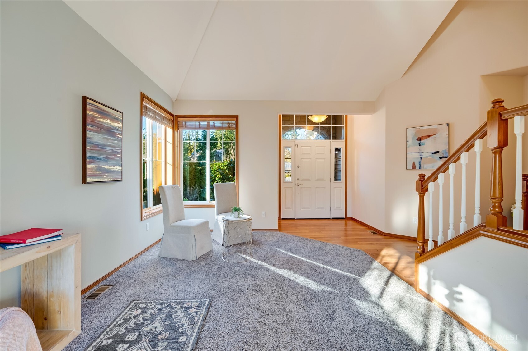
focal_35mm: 16
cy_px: 176
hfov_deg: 96.7
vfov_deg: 73.7
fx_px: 235
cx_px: 264
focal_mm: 16
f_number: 9
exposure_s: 1/250
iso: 250
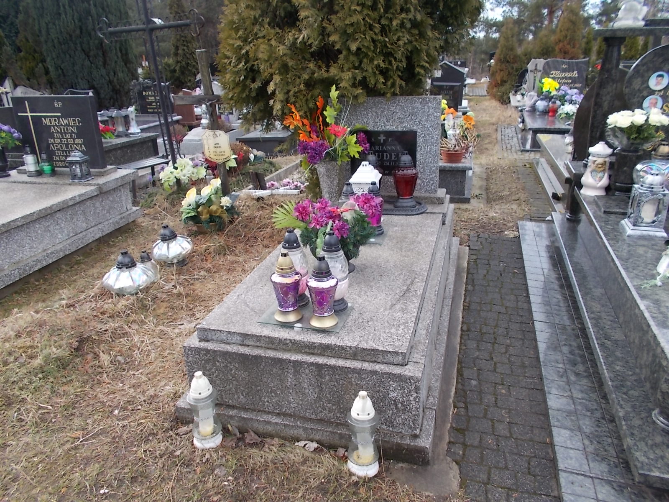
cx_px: 334
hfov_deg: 67.3
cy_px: 251
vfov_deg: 53.1
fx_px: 502
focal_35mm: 26
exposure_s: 1/200
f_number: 3.2
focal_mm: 4.6
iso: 80
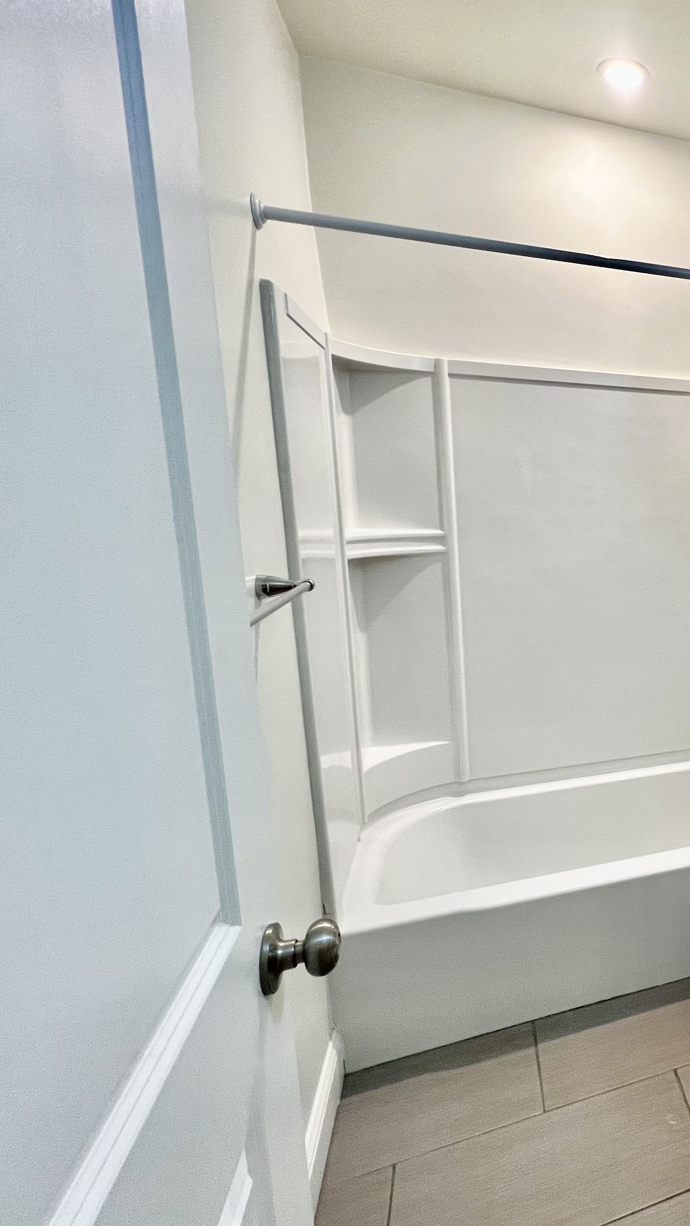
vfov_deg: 86.6
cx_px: 780
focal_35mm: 20
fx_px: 651
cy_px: 600
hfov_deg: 42.3
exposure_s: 1/60
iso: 125
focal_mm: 1.57
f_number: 1.8
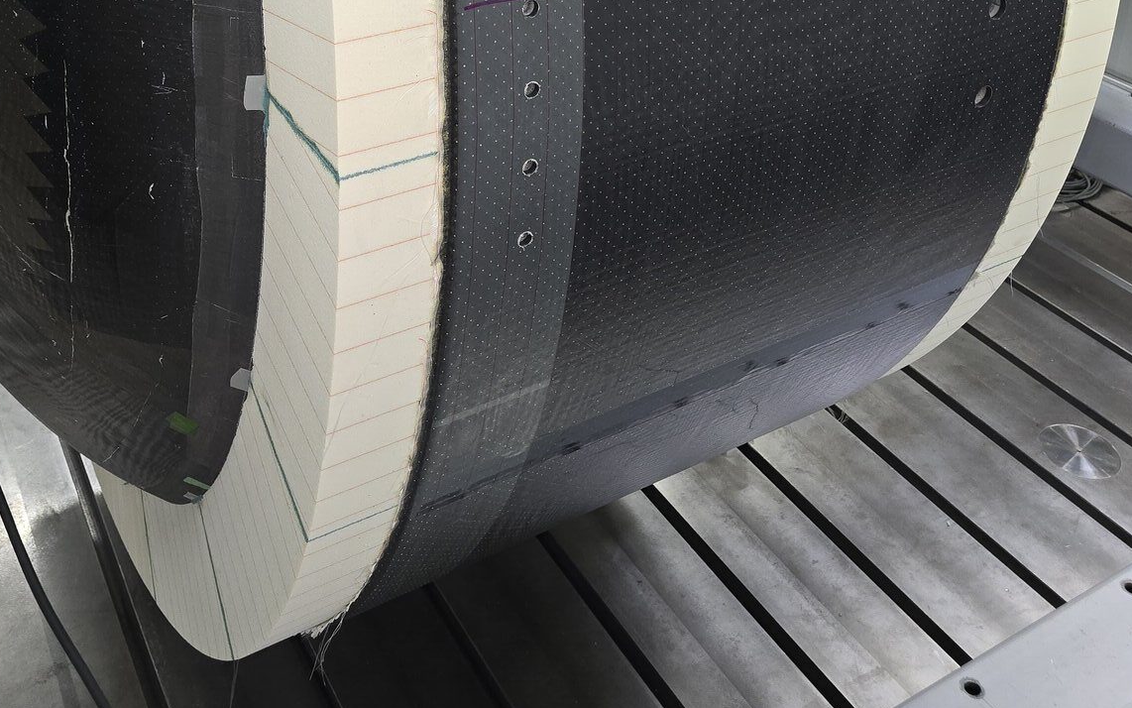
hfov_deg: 48.0
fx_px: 1265
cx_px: 477
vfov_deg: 26.8
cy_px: -192
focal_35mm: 41
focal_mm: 6.3
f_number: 1.7
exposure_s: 1/50
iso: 80
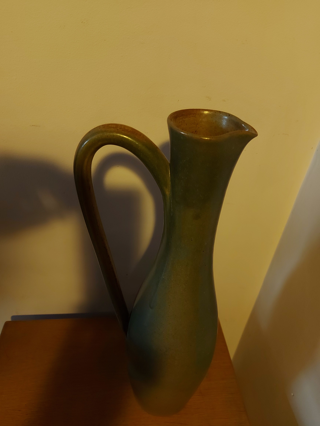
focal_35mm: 24
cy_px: 213
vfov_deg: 71.6
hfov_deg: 56.8
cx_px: 160
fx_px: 296
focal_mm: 5.23
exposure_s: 1/30
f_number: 1.8
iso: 250
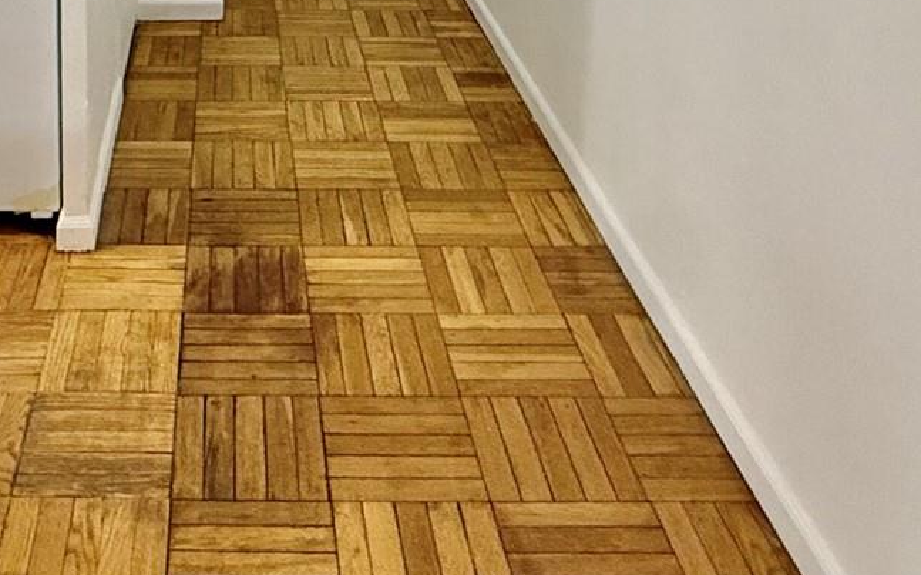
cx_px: 241
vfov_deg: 23.0
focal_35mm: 47
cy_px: -249
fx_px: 1179
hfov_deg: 41.5
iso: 320
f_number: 2.2
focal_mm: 2.22
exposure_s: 1/120
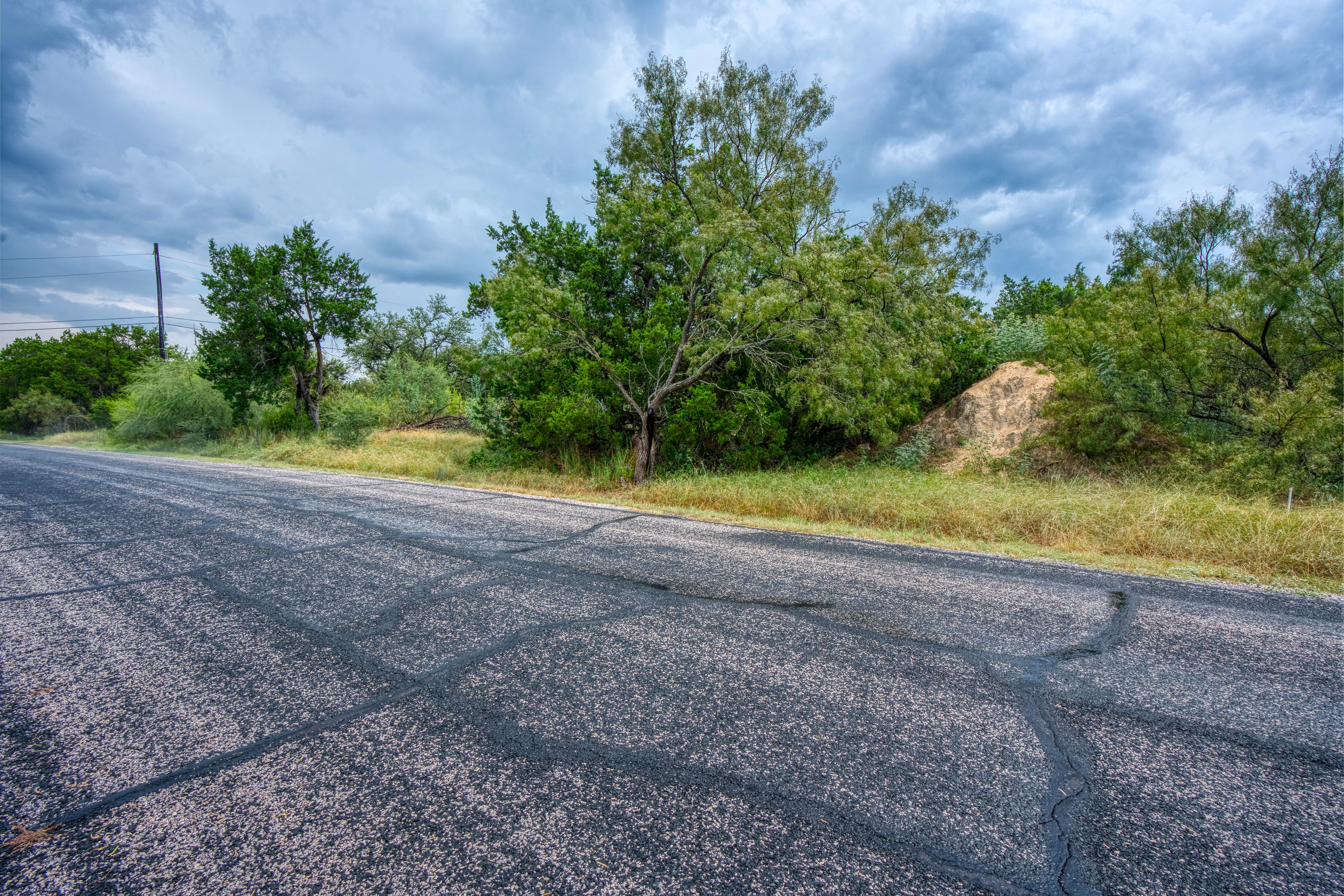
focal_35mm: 16
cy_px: 448
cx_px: 672
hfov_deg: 96.7
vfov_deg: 73.8
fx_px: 597
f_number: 11
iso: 100
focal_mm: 16
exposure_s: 1/20
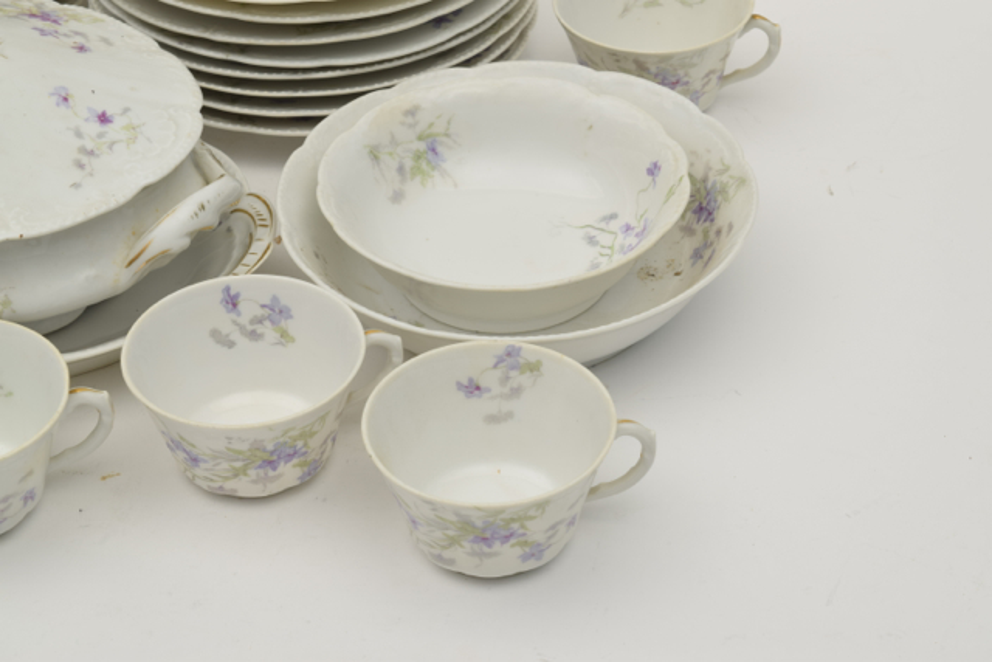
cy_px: 331
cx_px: 496
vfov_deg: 16.6
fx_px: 2274
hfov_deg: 24.6
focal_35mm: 82
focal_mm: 55
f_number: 11
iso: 100
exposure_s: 1/125
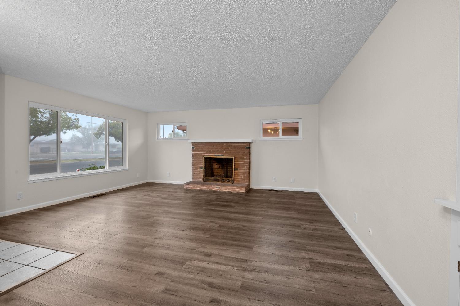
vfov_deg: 77.2
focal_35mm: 15
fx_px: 192
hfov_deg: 100.4
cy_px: 153
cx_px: 230
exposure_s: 1/2
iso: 250
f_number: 9
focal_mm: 15
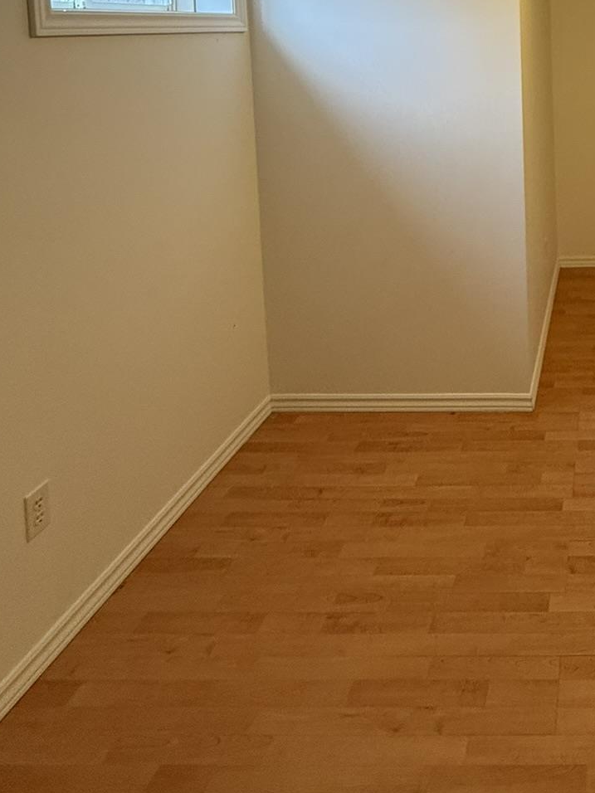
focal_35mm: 30
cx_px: 599
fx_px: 688
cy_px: 72
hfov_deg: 40.7
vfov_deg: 52.4
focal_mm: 2.22
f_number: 2.2
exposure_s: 1/120
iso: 400
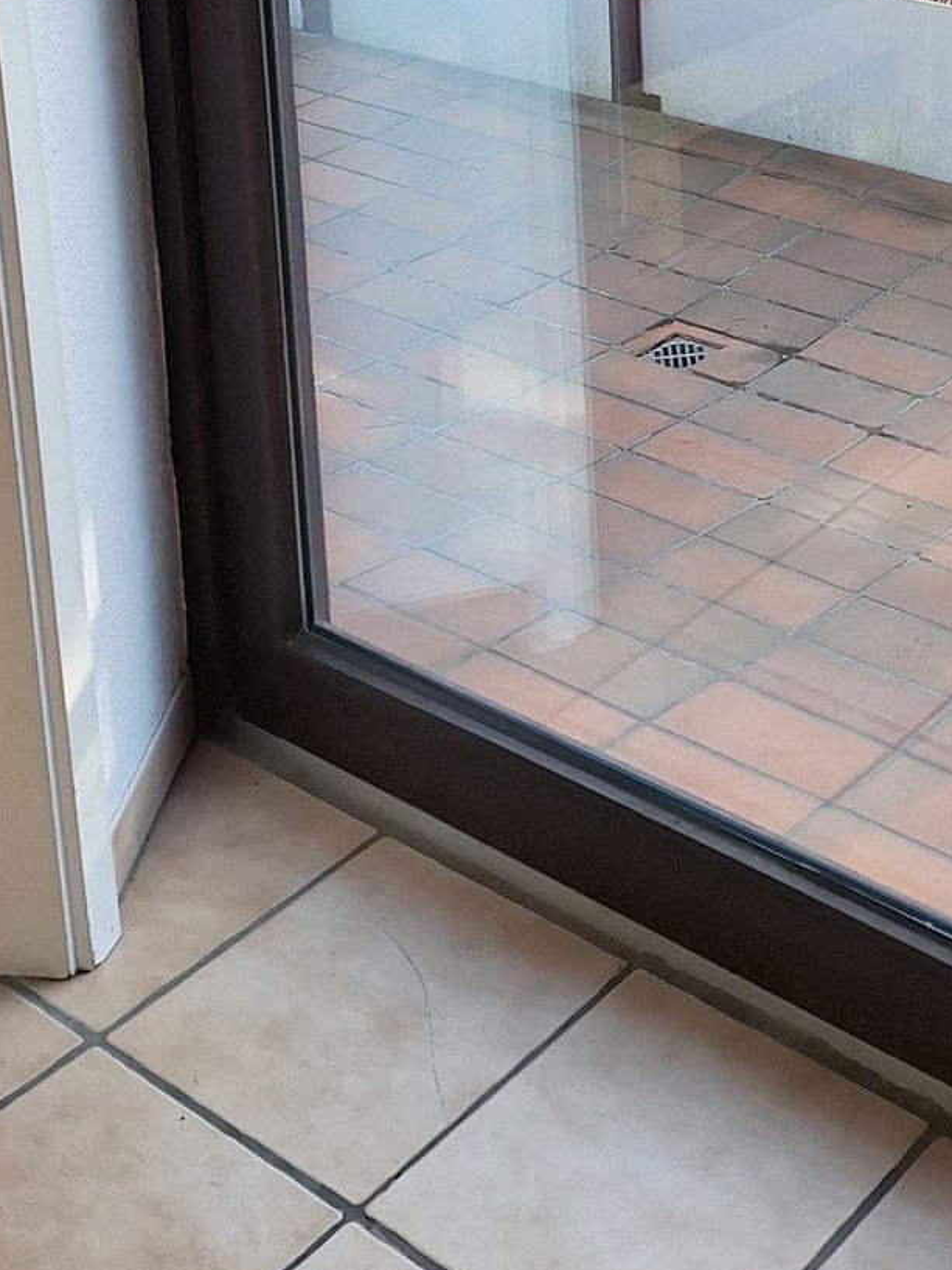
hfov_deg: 23.5
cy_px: -255
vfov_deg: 28.1
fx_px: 2201
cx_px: 932
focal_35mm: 60
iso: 40
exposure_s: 1/310
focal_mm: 5.54
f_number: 1.8
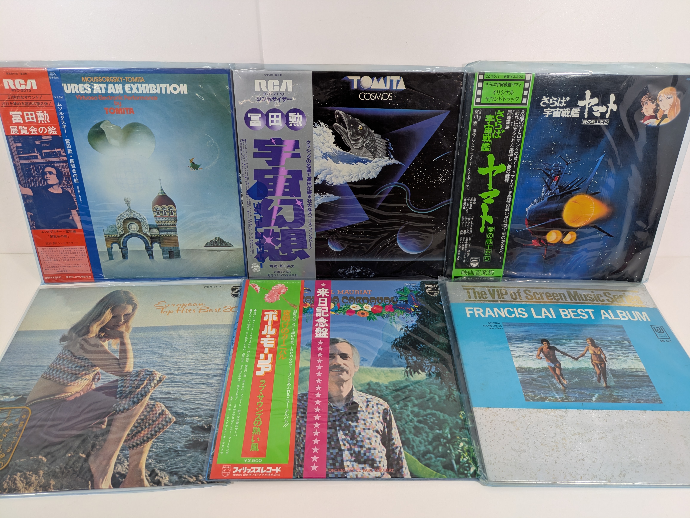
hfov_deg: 69.4
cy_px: 259
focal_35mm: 25
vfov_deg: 54.9
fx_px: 499
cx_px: 345
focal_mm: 5.43
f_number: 1.89
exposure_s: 1/120
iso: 68
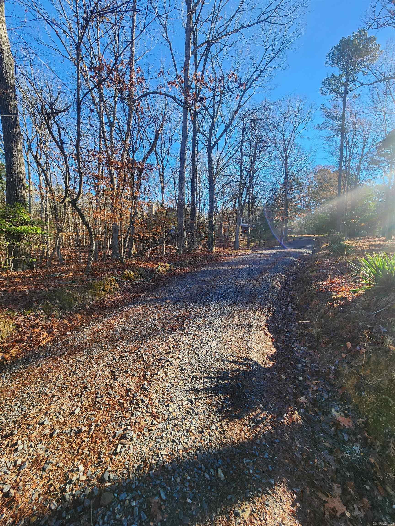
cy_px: 263
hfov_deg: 89.9
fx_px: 198
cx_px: 198
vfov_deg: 106.2
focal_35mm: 13
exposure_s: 1/421
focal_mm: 2.2
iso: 50
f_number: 2.2
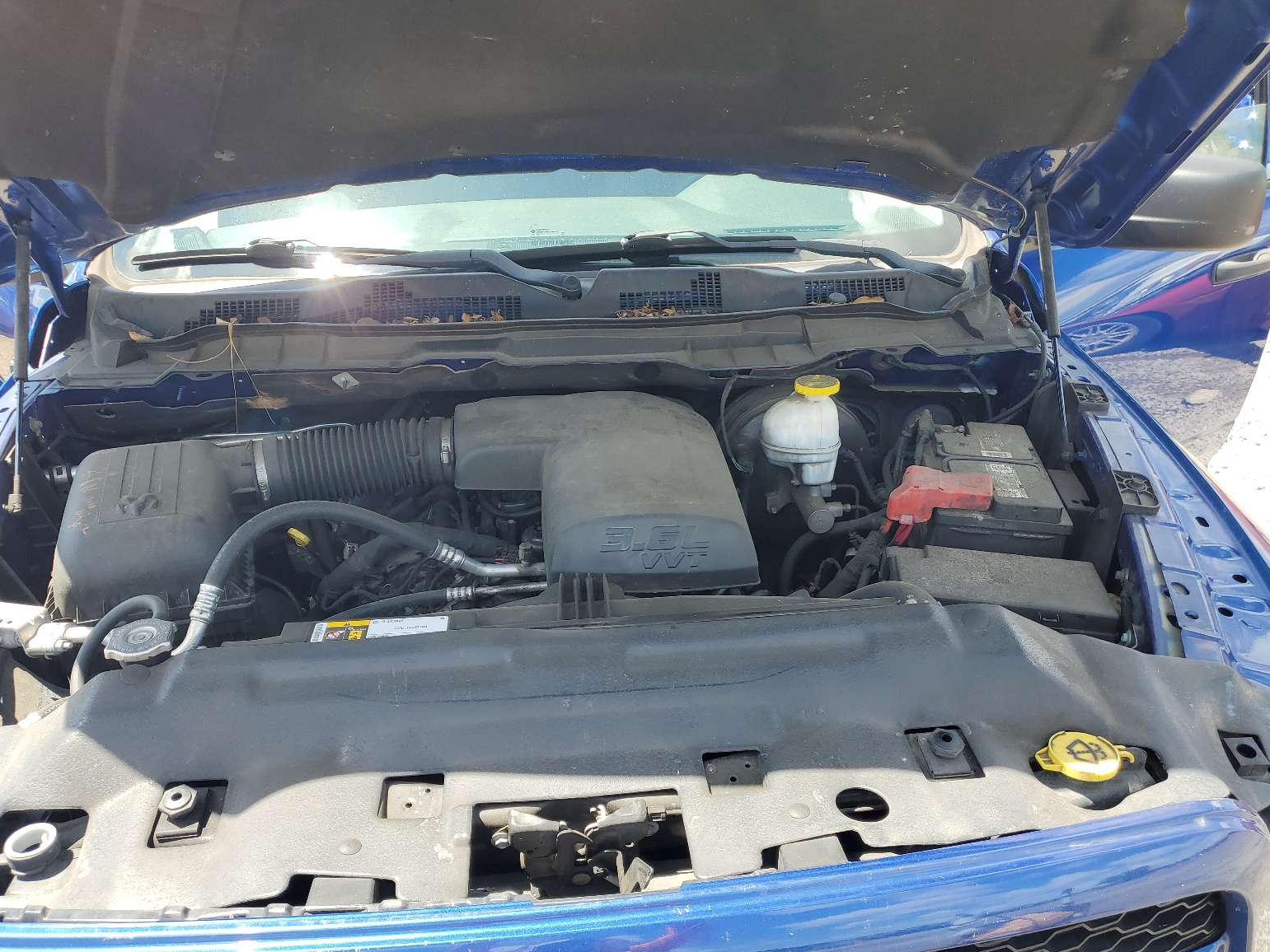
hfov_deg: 65.3
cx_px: 626
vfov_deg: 51.4
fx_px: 991
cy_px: 486
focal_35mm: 27
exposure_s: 1/625
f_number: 1.5
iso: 50
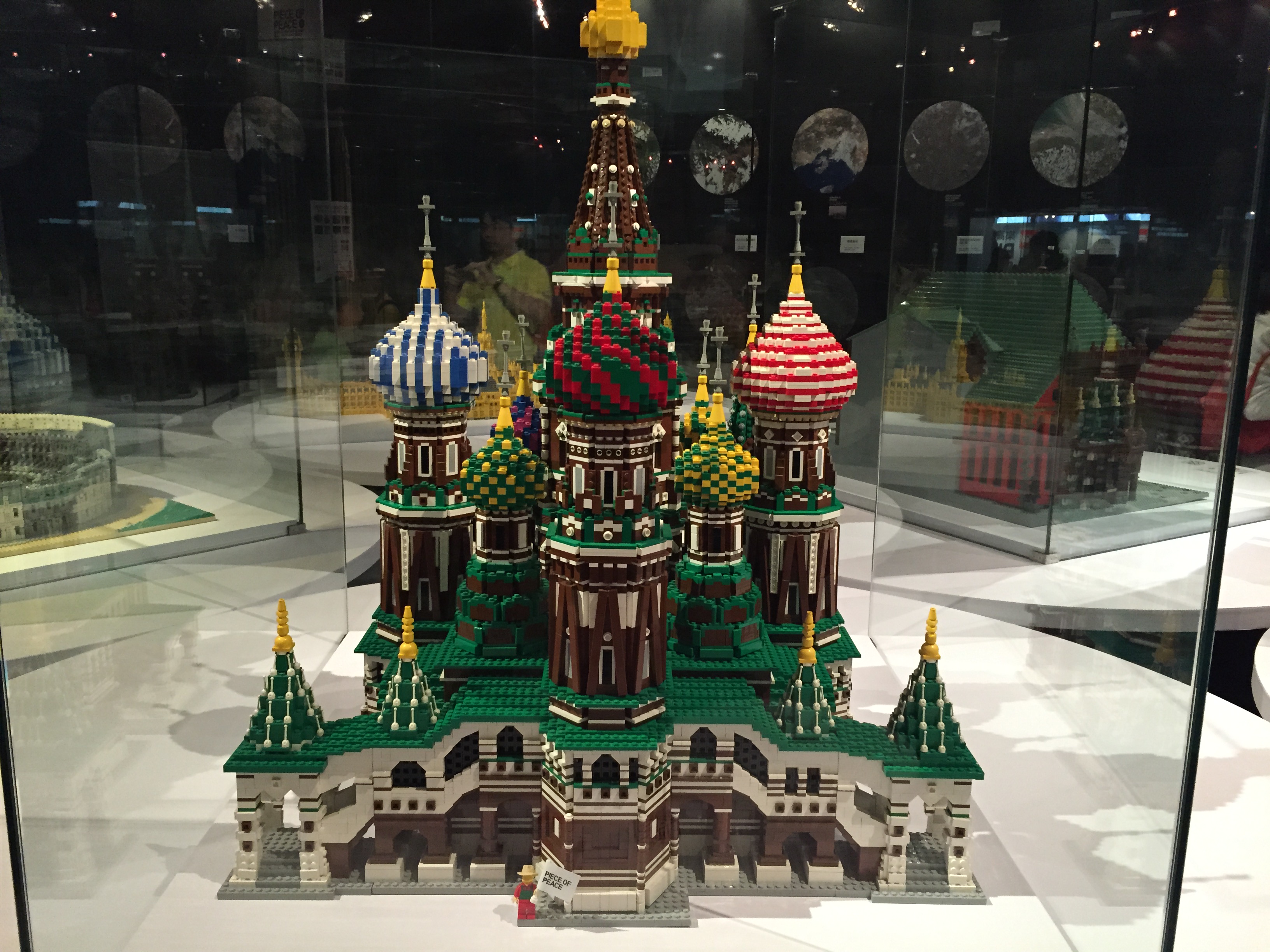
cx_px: 635
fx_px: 1064
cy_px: 476
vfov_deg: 48.2
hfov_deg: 61.7
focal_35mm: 29
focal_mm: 4.15
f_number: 2.2
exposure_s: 1/30
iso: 250
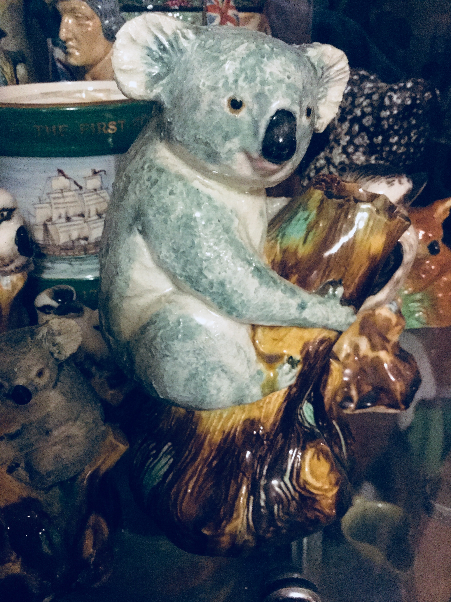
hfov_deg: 45.4
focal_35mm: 31
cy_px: 301
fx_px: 539
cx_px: 226
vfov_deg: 58.4
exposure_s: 1/17
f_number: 2.4
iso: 800
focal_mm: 3.3
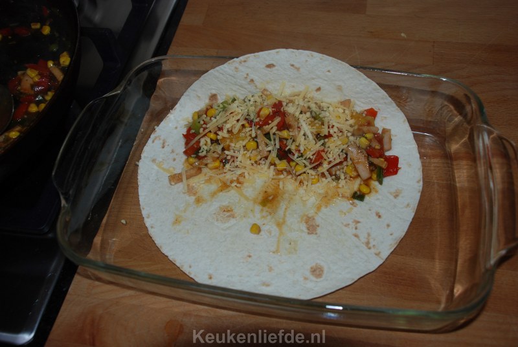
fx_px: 519
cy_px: 174
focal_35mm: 36
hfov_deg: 53.1
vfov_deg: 37.0
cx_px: 259
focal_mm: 24
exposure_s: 1/60
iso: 160
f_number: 4
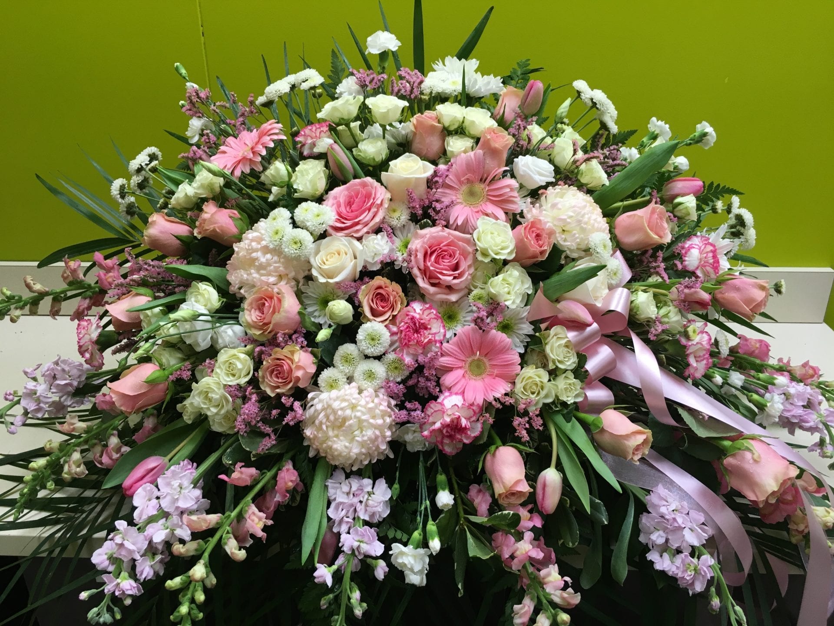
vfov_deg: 48.2
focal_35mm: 29
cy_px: 313
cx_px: 417
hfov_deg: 61.7
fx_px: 699
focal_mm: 4.15
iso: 32
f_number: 2.2
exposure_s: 1/30
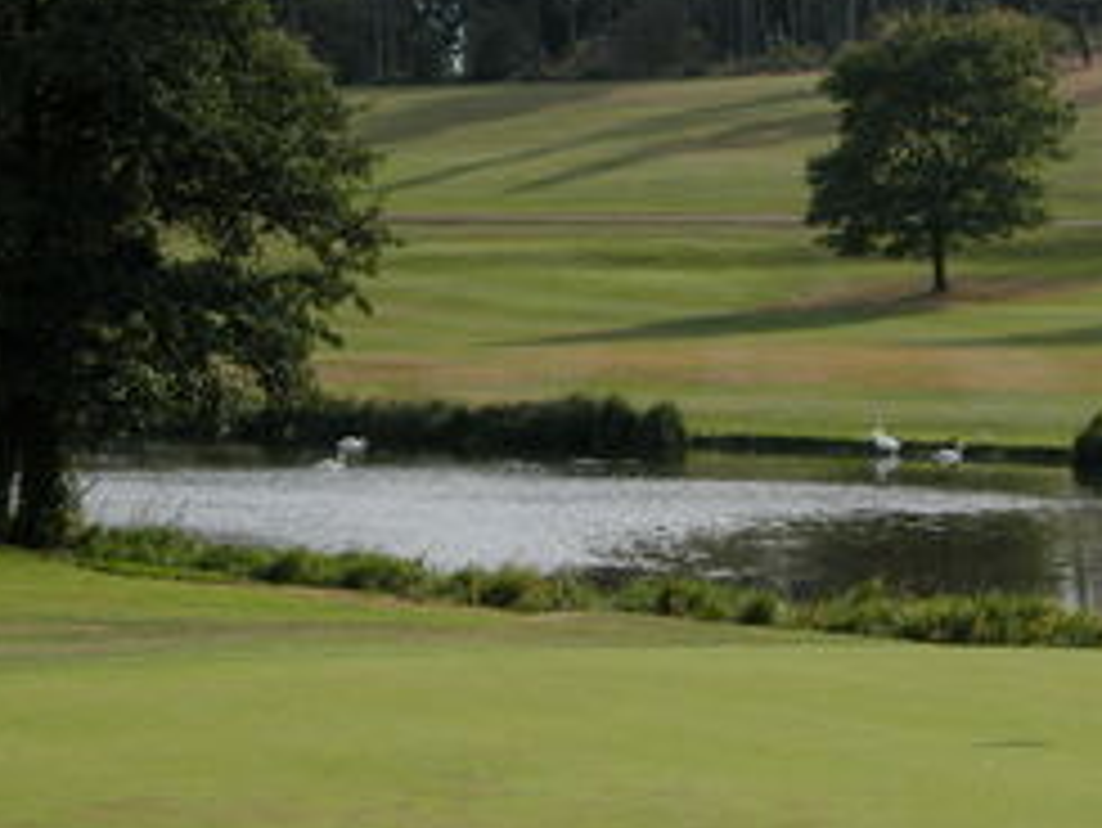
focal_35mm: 150
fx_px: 4778
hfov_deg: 13.1
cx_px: 720
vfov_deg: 9.9
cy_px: 212
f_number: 5
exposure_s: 1/394
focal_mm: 23.7
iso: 100
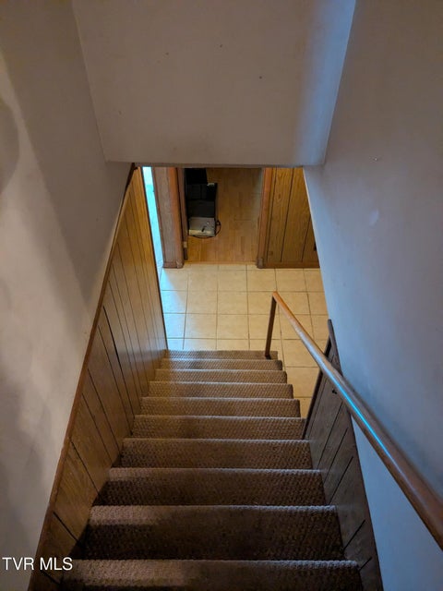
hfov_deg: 51.4
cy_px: 296
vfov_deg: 65.3
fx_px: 461
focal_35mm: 27
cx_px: 222
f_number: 1.73
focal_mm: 4.38
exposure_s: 1/15
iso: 547
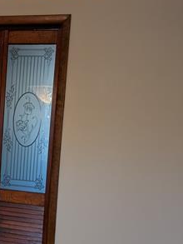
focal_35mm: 63
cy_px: 167
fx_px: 444
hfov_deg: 22.1
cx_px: -14
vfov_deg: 30.4
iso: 81
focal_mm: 6.9
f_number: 1.68
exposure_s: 1/40
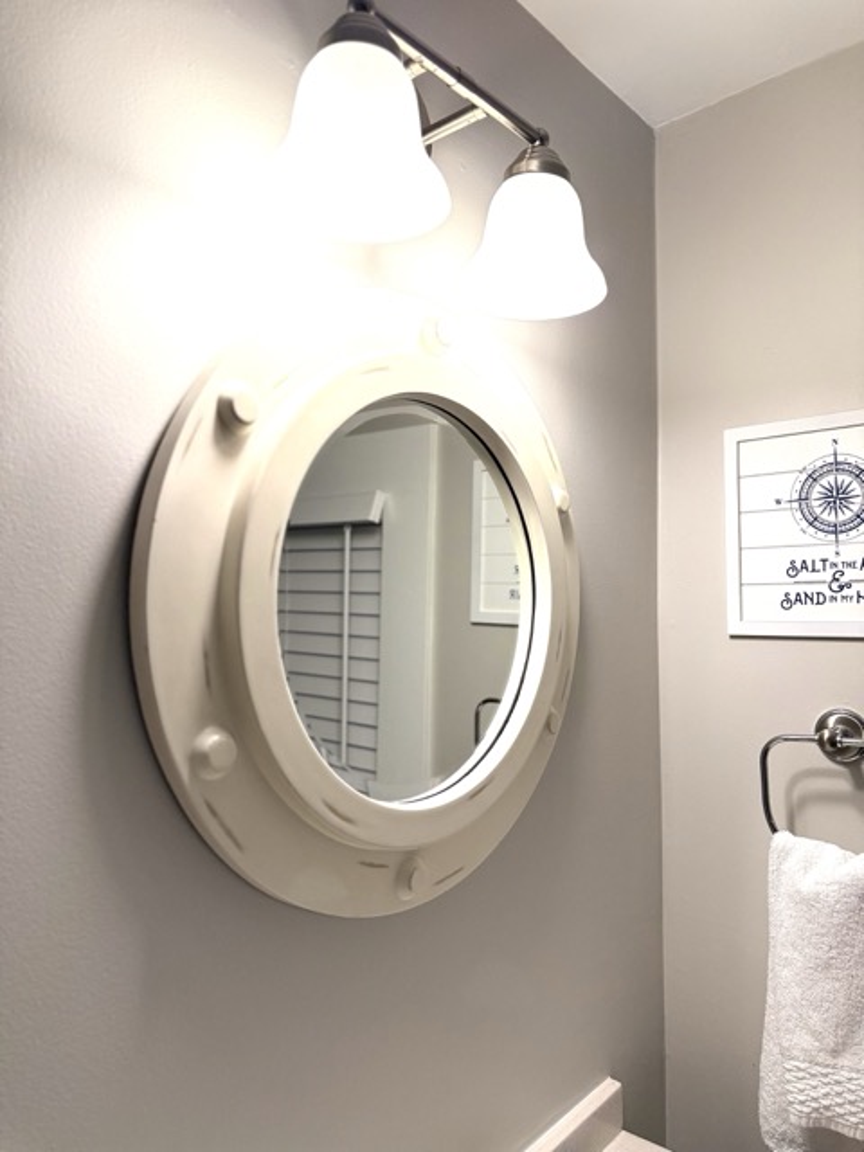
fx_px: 799
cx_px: 432
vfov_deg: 71.6
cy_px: 576
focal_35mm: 24
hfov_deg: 56.8
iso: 200
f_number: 1.78
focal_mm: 6.76
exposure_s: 1/240
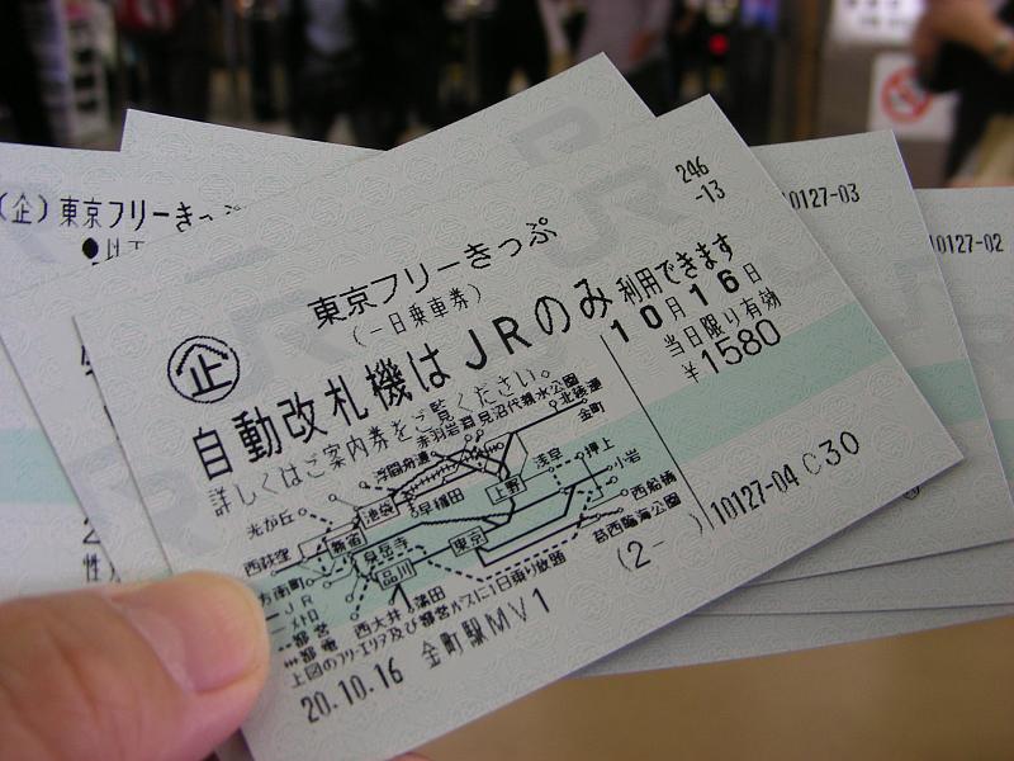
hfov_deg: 49.0
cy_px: 380
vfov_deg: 37.7
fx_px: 1113
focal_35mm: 38
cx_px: 507
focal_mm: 6.3
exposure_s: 1/29.8
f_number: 3.5
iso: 73
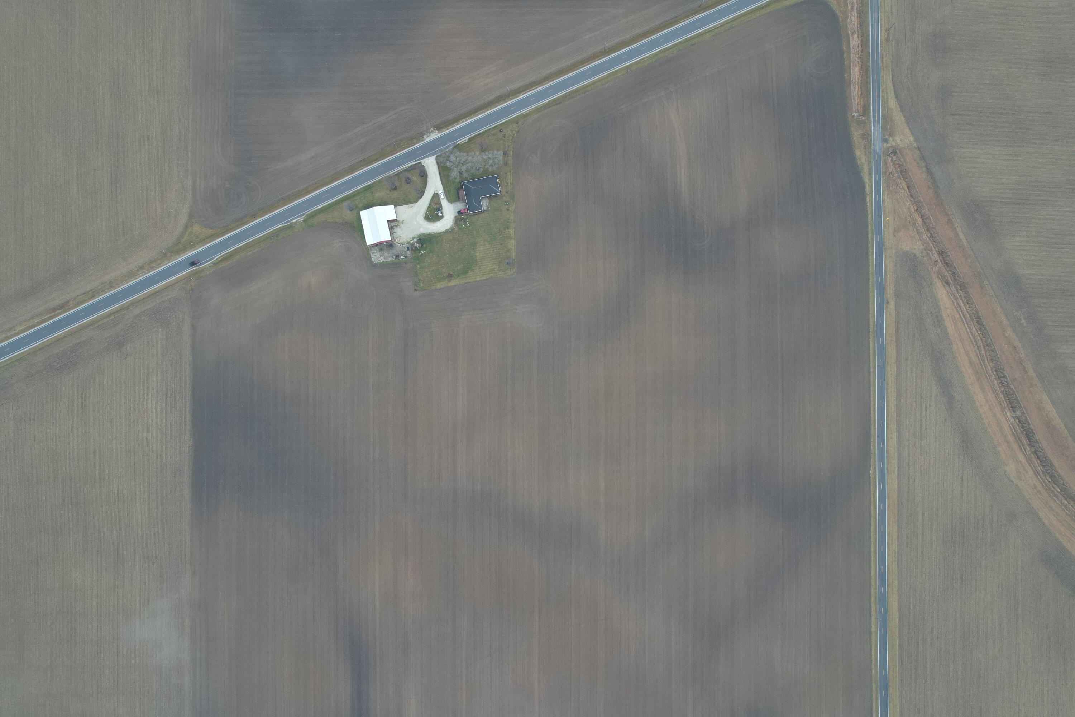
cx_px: 538
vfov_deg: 57.2
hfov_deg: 78.6
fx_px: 657
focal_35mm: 22
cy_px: 358
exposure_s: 1/25
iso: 110
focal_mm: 8.38
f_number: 2.8
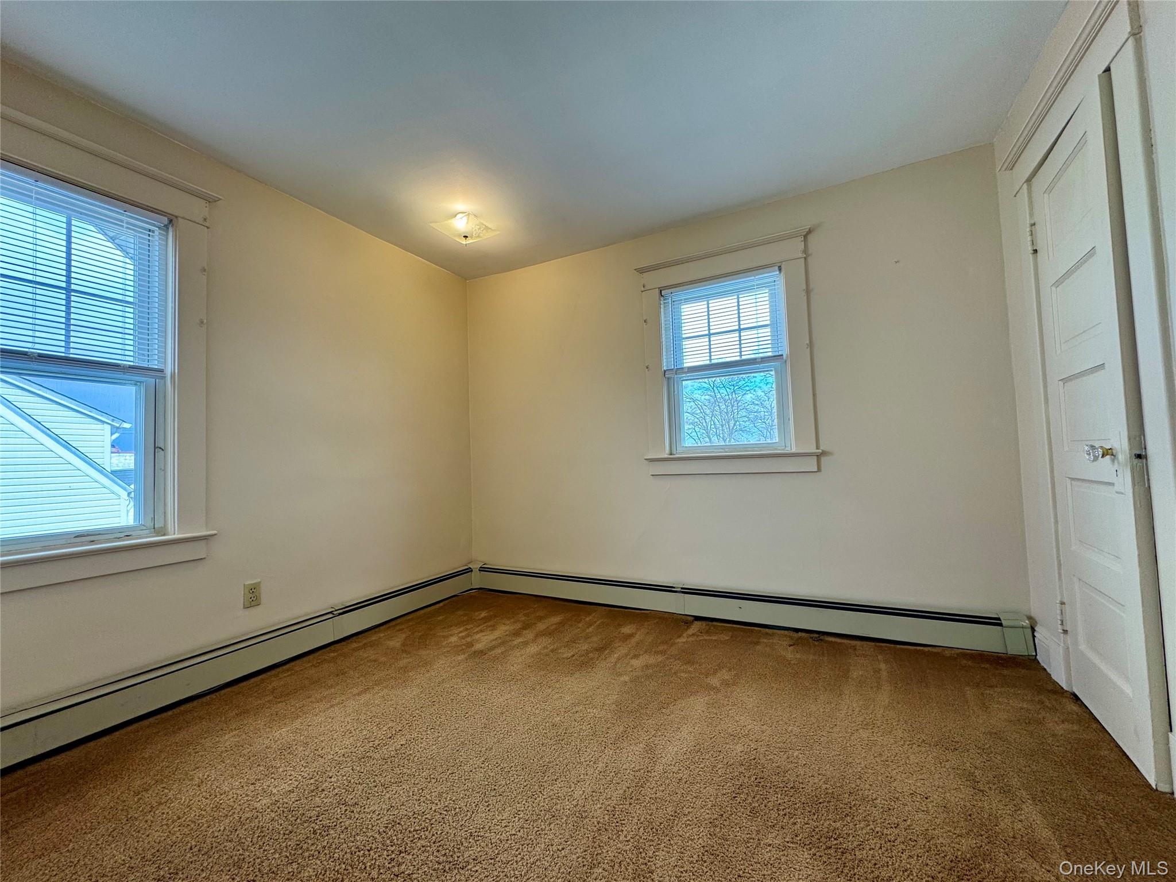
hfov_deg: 102.1
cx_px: 588
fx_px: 476
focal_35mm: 14
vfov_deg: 85.7
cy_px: 441
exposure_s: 1/120
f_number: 2.2
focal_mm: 2.22
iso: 50
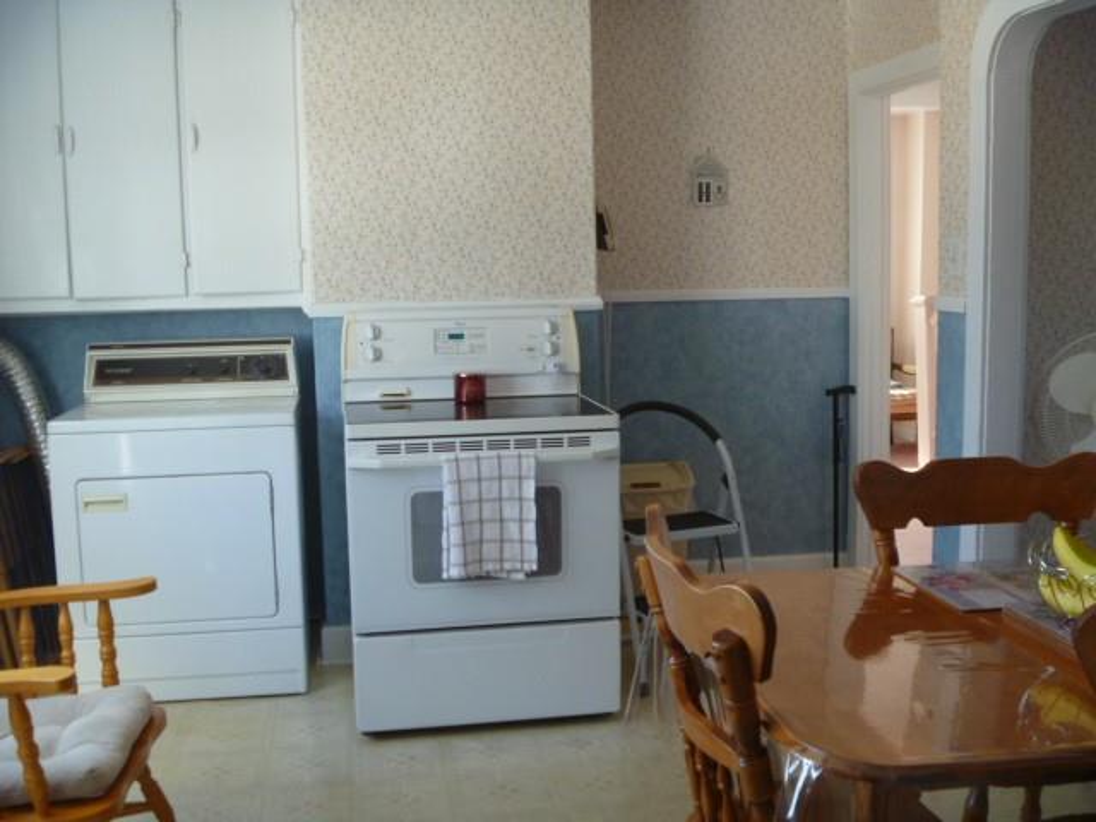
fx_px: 1108
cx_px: 548
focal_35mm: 35
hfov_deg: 52.6
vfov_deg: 40.7
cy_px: 411
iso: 200
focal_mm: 6.3
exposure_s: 1/30
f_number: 3.5
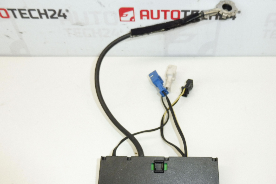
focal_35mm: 33
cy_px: 112
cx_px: 172
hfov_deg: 56.5
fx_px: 253
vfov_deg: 39.8
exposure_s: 1/100
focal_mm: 4.4
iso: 200
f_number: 4
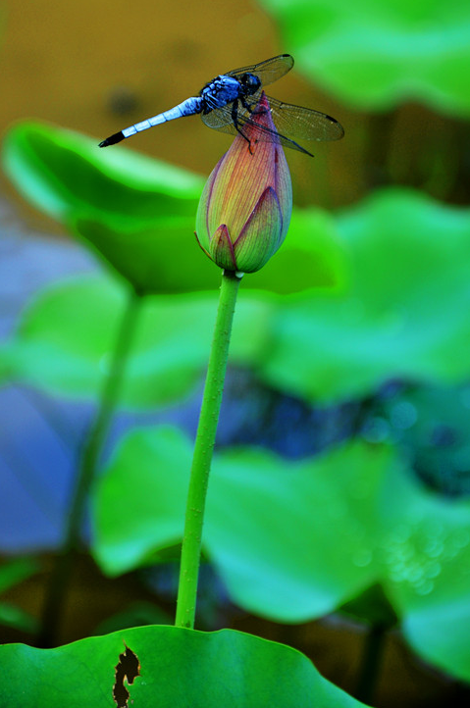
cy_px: 317
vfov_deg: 11.8
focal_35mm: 175
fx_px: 3430
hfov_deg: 7.8
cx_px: 218
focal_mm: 105
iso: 200
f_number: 5.6
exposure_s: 1/60
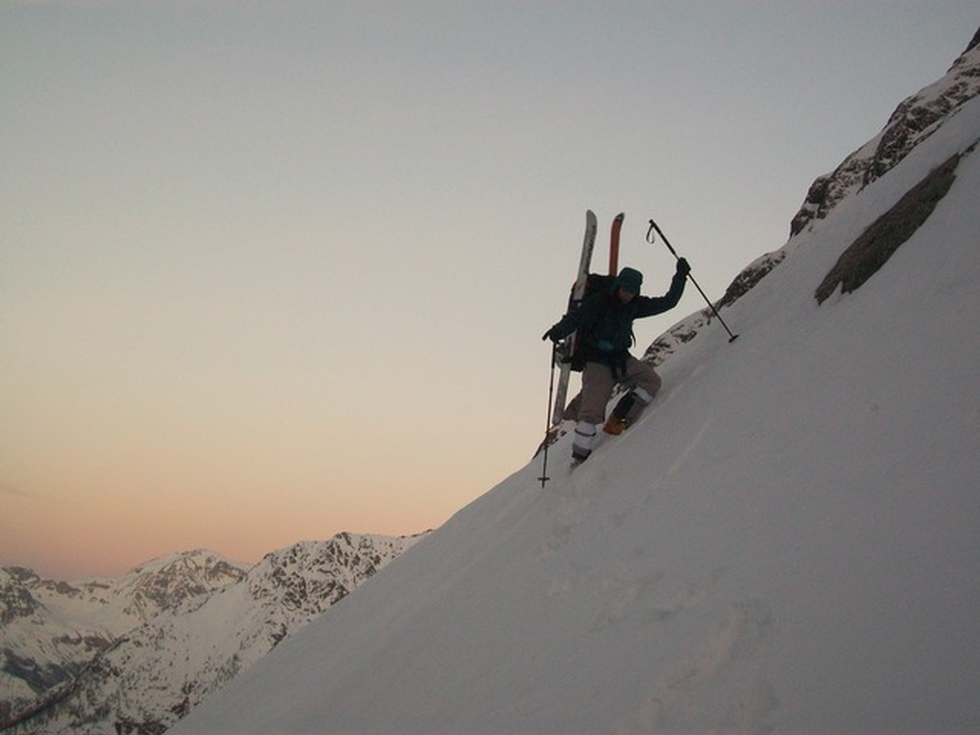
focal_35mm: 50
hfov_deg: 38.2
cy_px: 368
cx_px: 490
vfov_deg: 29.1
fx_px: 1416
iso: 77
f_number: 3.6
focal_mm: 8.8
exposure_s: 1/80
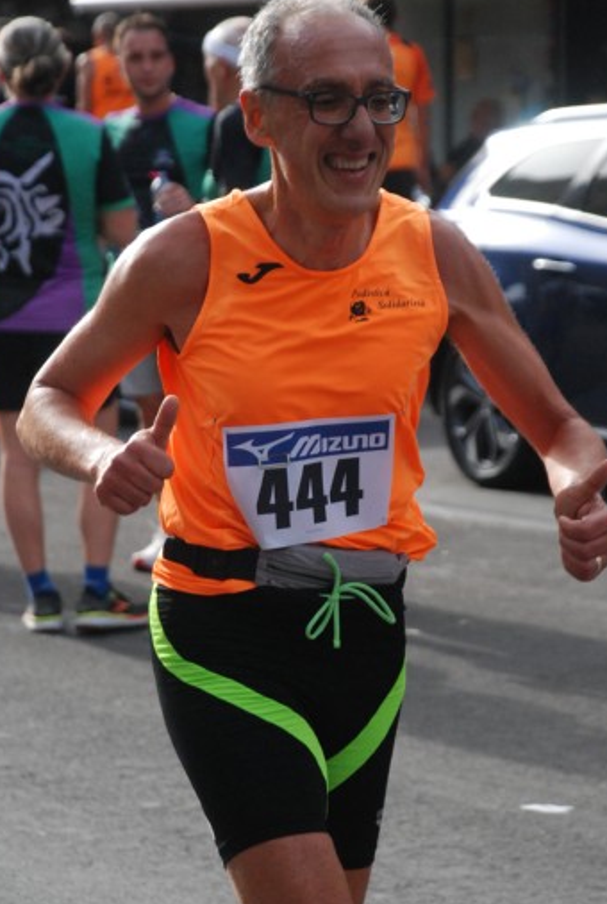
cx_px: 337
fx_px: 4477
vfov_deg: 11.5
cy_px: 432
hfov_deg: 7.8
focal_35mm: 178
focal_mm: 100
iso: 1000
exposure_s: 1/1000
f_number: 5.6
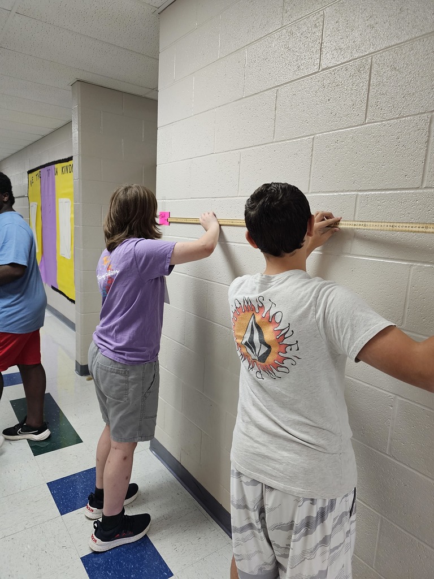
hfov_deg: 58.9
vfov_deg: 73.9
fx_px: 384
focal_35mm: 23
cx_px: 217
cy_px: 290
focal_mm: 6.3
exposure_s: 1/120
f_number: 1.7
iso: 400
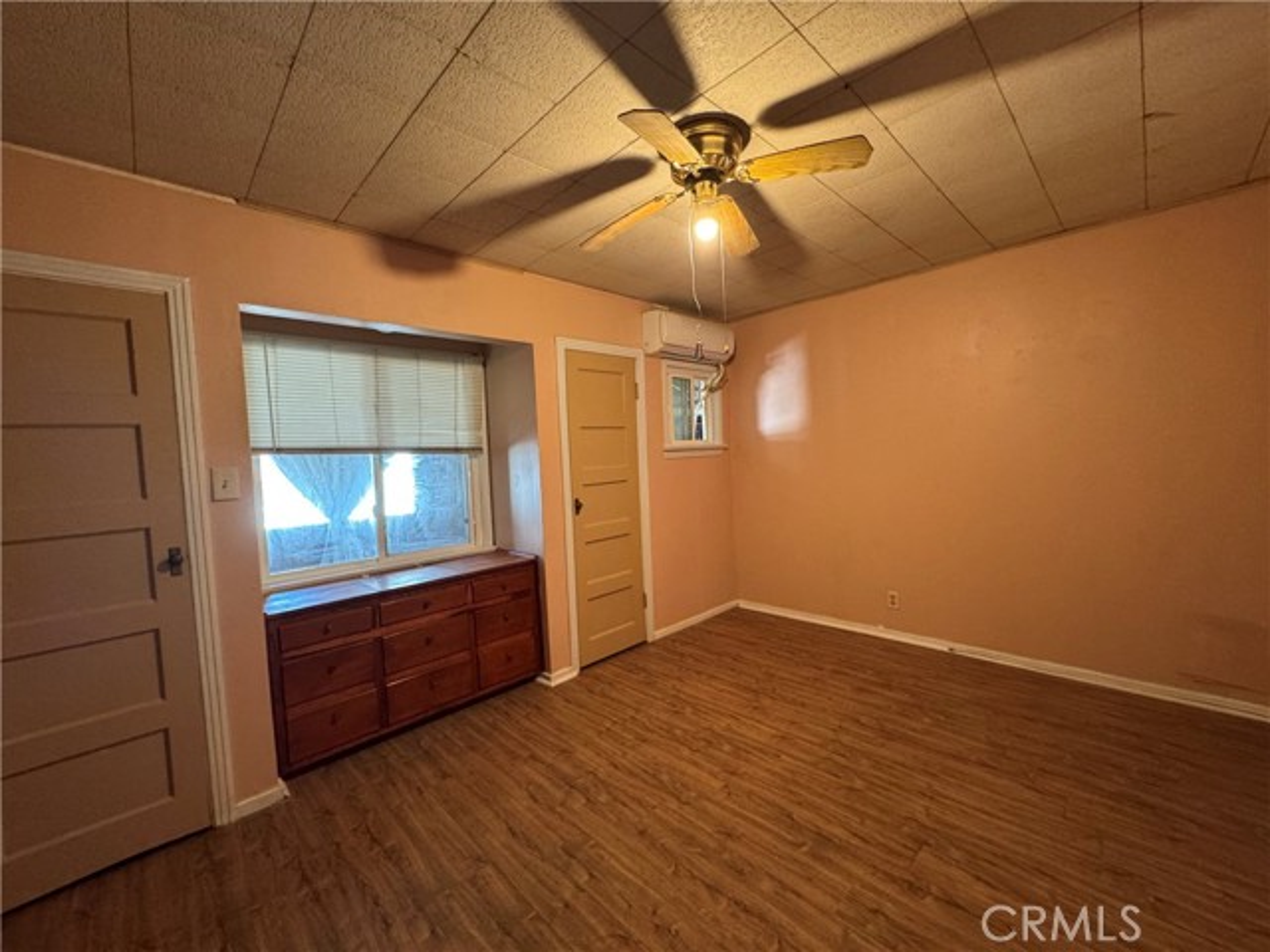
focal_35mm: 14
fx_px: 514
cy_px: 476
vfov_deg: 85.7
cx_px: 635
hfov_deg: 102.1
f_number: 2.2
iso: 640
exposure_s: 1/60
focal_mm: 2.22
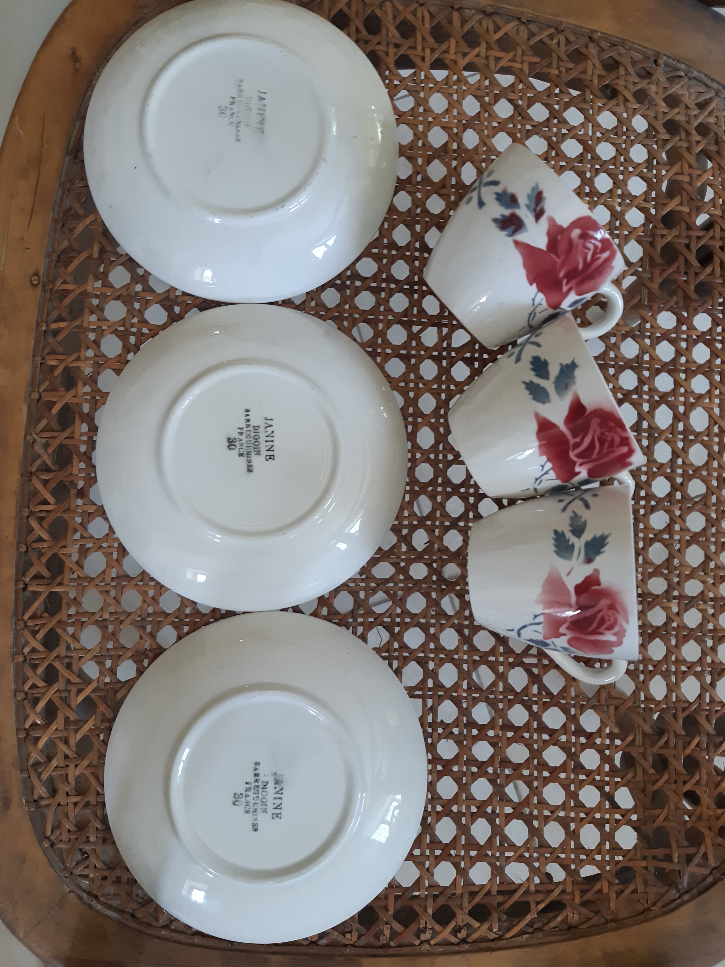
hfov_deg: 53.1
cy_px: 484
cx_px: 362
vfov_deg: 67.3
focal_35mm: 26
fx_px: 726
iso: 100
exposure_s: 1/50
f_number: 1.7
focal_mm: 3.92
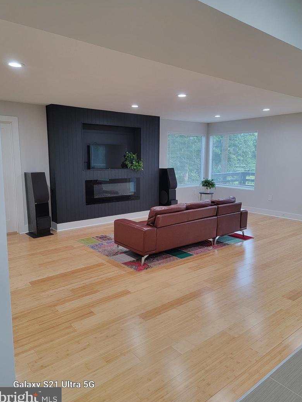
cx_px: 151
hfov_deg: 54.9
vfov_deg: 69.4
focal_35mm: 25
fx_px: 291
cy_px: 200
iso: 200
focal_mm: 6.7
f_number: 1.8
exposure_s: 1/60
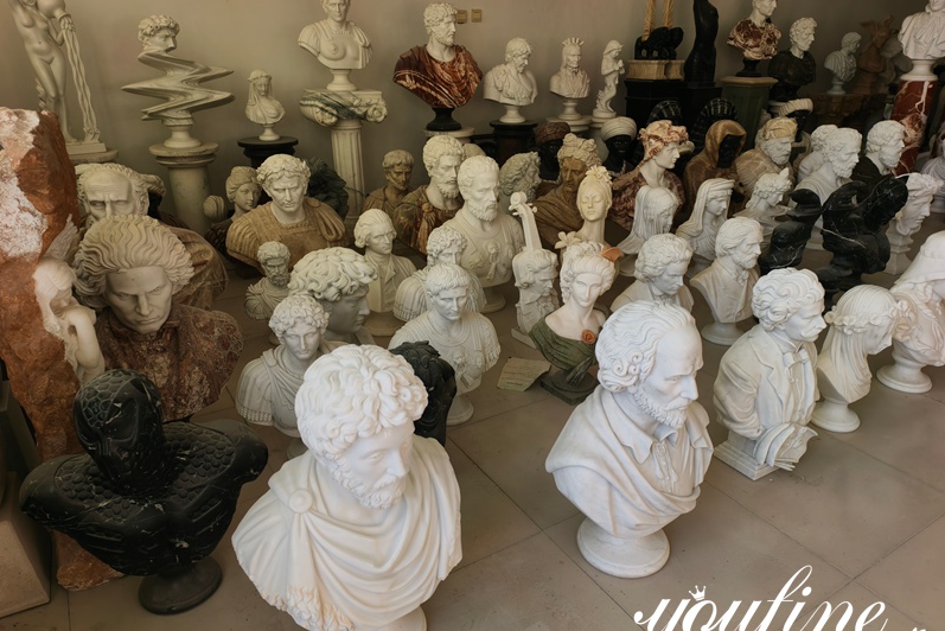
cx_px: 472
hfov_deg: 73.7
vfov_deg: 53.1
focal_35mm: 24
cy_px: 339
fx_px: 630
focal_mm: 6.54
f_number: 1.57
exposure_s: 1/213
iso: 72
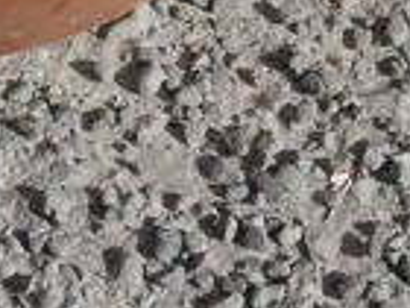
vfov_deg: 3.9
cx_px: 252
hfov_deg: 5.4
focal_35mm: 365
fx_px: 4323
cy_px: -785
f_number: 10
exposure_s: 1/320
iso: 200
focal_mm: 25
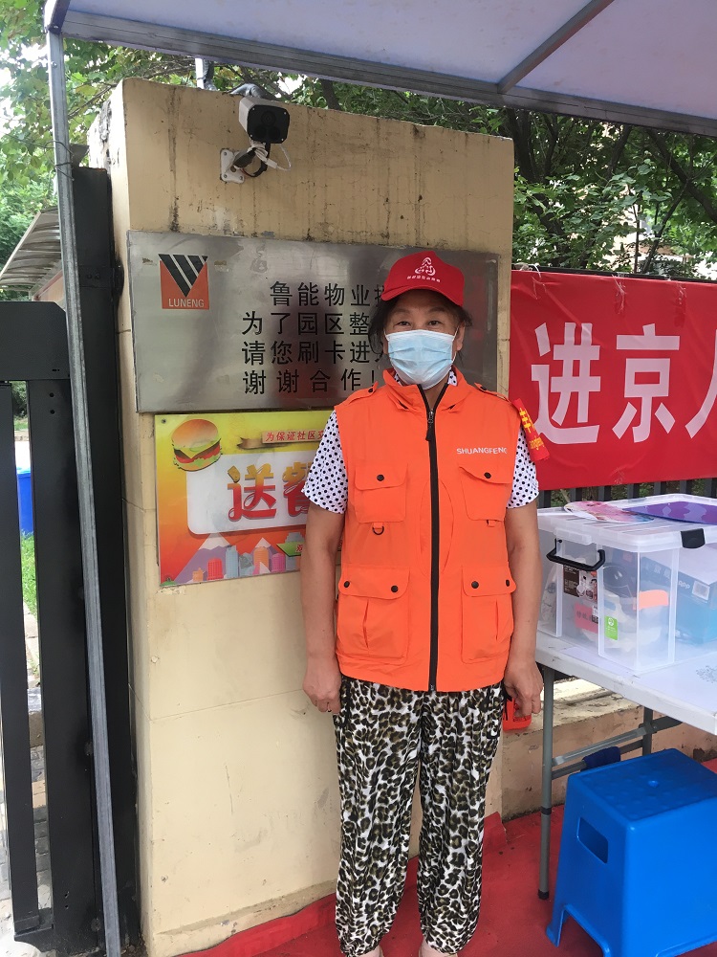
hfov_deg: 48.2
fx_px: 801
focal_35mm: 29
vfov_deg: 61.7
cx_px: 358
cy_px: 478
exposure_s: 1/33
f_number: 2.2
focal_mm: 4.15
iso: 32
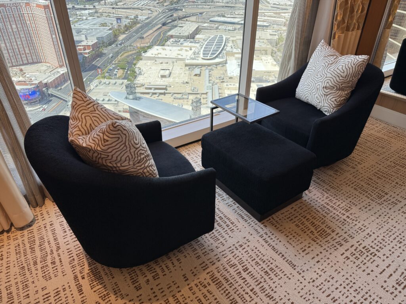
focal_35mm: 24
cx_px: 203
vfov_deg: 56.8
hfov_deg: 71.6
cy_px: 152
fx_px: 281
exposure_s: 1/124
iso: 64
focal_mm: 6.76
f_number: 1.78
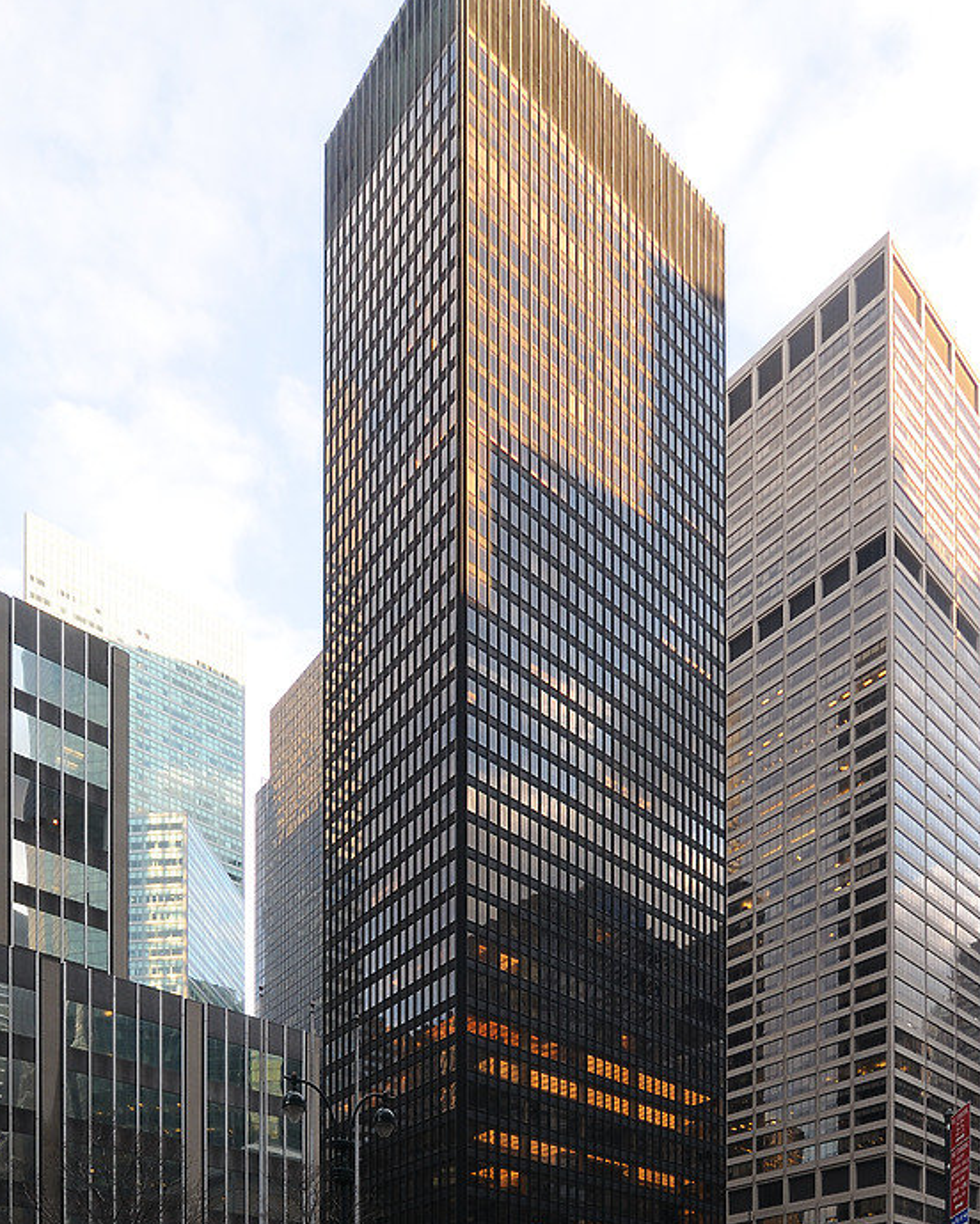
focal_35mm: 22
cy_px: 678
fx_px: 798
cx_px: 479
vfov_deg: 74.8
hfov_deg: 63.1
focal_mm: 12
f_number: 8
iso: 200
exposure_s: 1/30
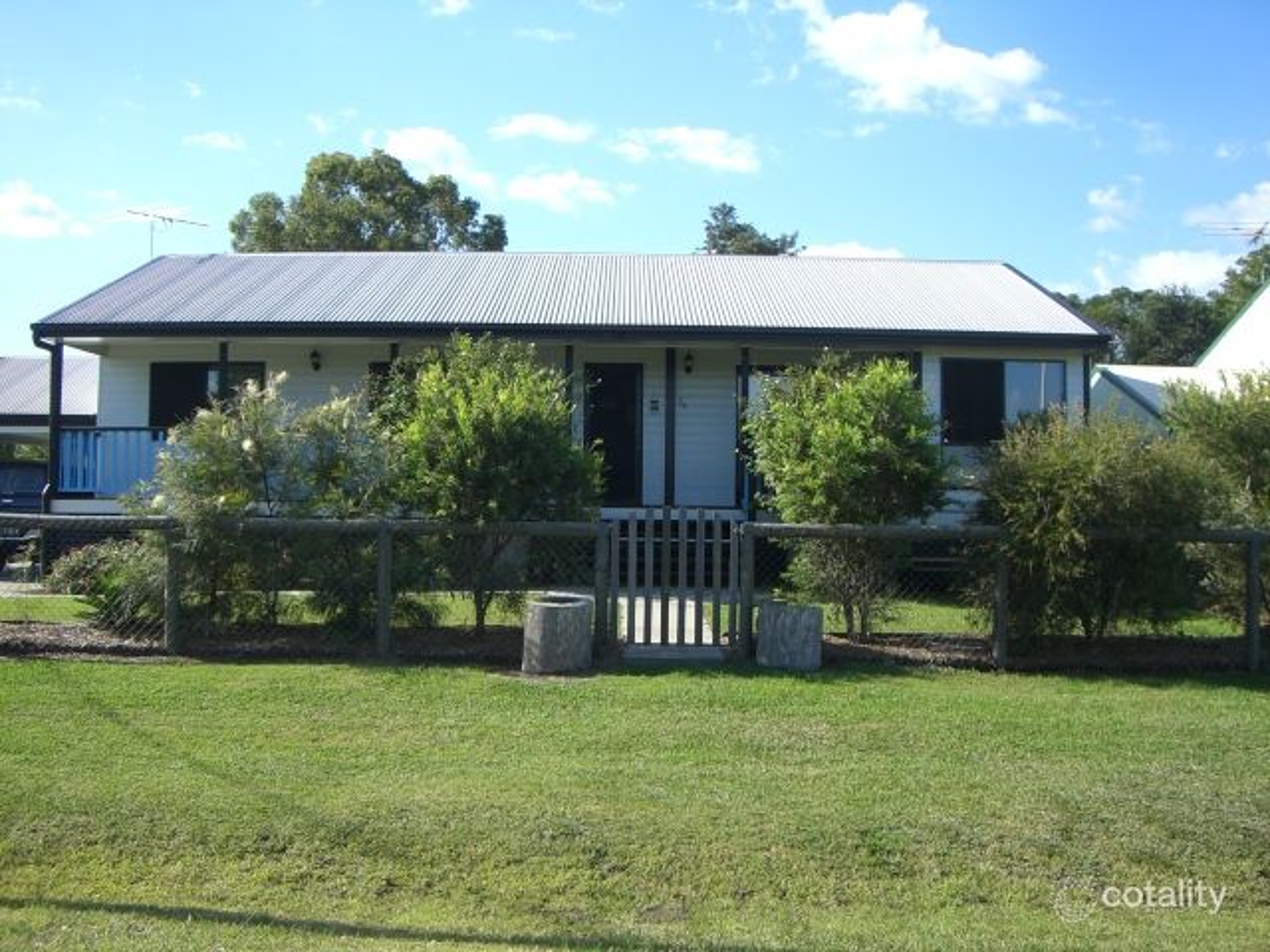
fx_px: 1394
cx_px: 635
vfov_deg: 37.7
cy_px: 476
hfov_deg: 49.0
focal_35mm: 38
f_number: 4.3
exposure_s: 1/400
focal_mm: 6.2
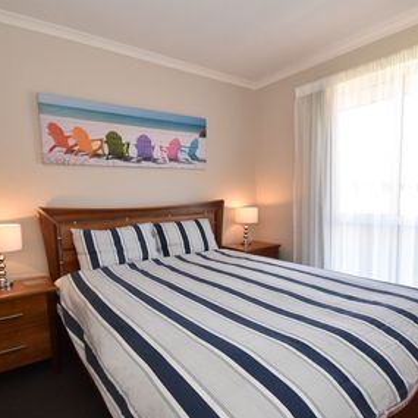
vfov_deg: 72.0
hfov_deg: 72.0
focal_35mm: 21
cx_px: 224
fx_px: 287
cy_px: 228
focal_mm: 10
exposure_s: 1/125
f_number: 5.6
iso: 800
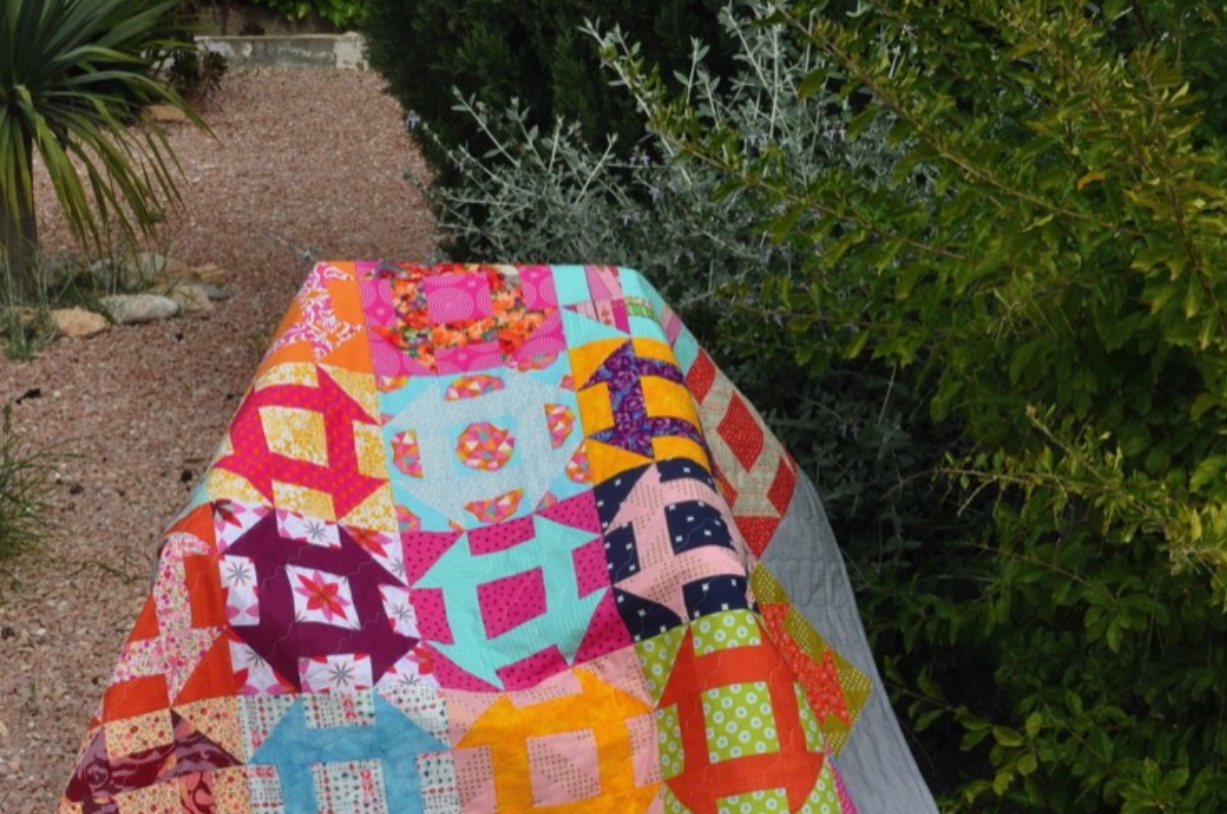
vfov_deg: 15.7
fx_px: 2926
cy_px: 682
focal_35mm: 86
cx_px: 506
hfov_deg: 23.7
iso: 200
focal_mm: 28
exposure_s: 1/200
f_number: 14
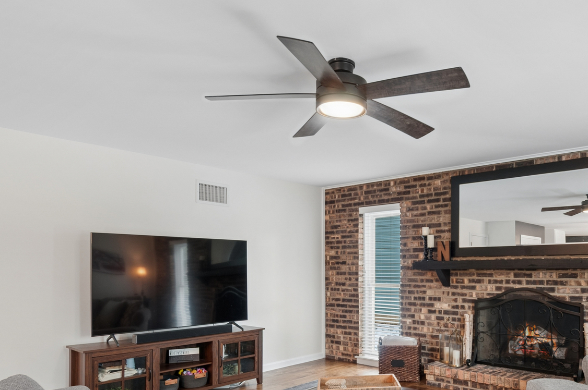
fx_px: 424
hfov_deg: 68.5
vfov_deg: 48.9
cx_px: 364
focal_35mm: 26
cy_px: 246
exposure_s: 1/4
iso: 250
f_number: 8
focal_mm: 12
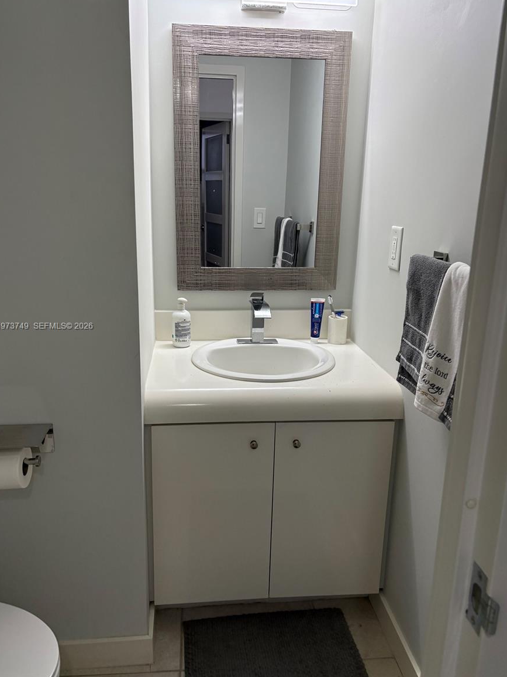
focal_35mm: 27
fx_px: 527
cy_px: 327
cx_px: 248
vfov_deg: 65.3
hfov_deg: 51.4
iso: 125
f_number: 1.6
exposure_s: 1/213
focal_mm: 5.96
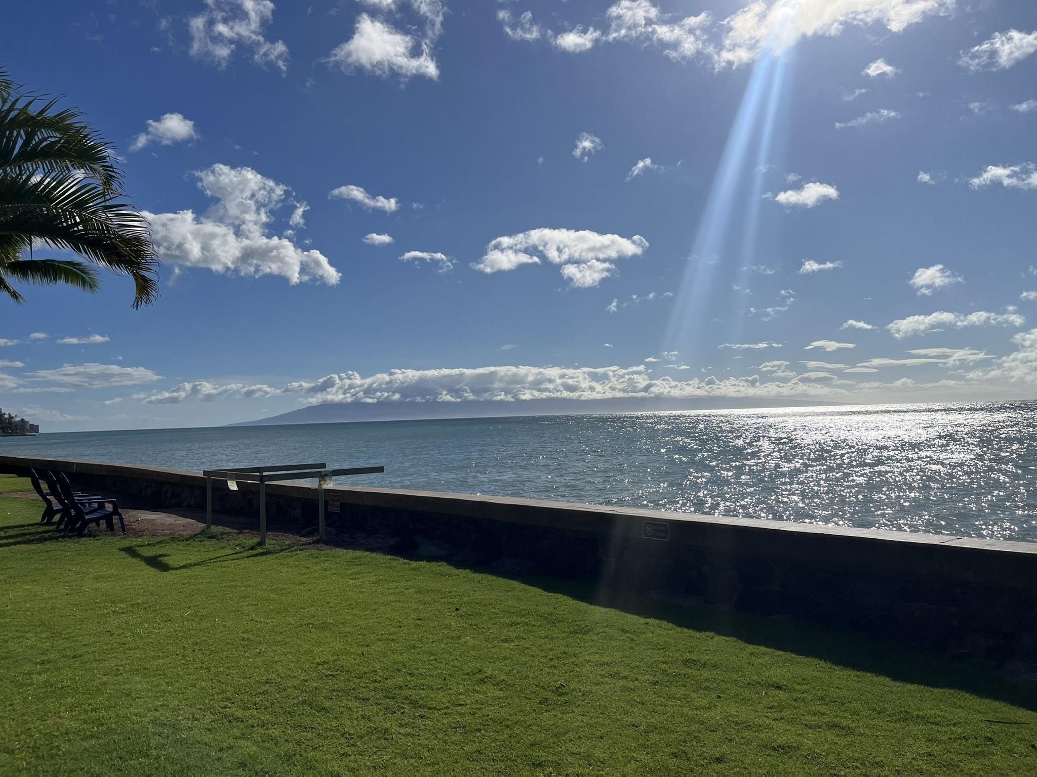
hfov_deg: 67.3
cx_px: 518
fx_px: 779
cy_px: 388
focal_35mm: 26
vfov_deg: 53.1
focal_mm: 5.1
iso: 50
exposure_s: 1/13333
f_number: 1.6
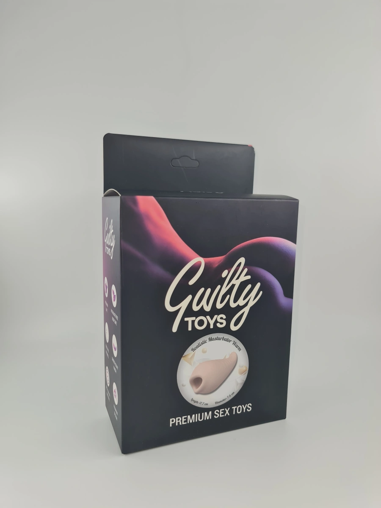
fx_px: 367
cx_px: 190
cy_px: 254
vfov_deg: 69.4
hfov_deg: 54.9
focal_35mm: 25
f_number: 1.8
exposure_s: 1/167
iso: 50
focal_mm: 7
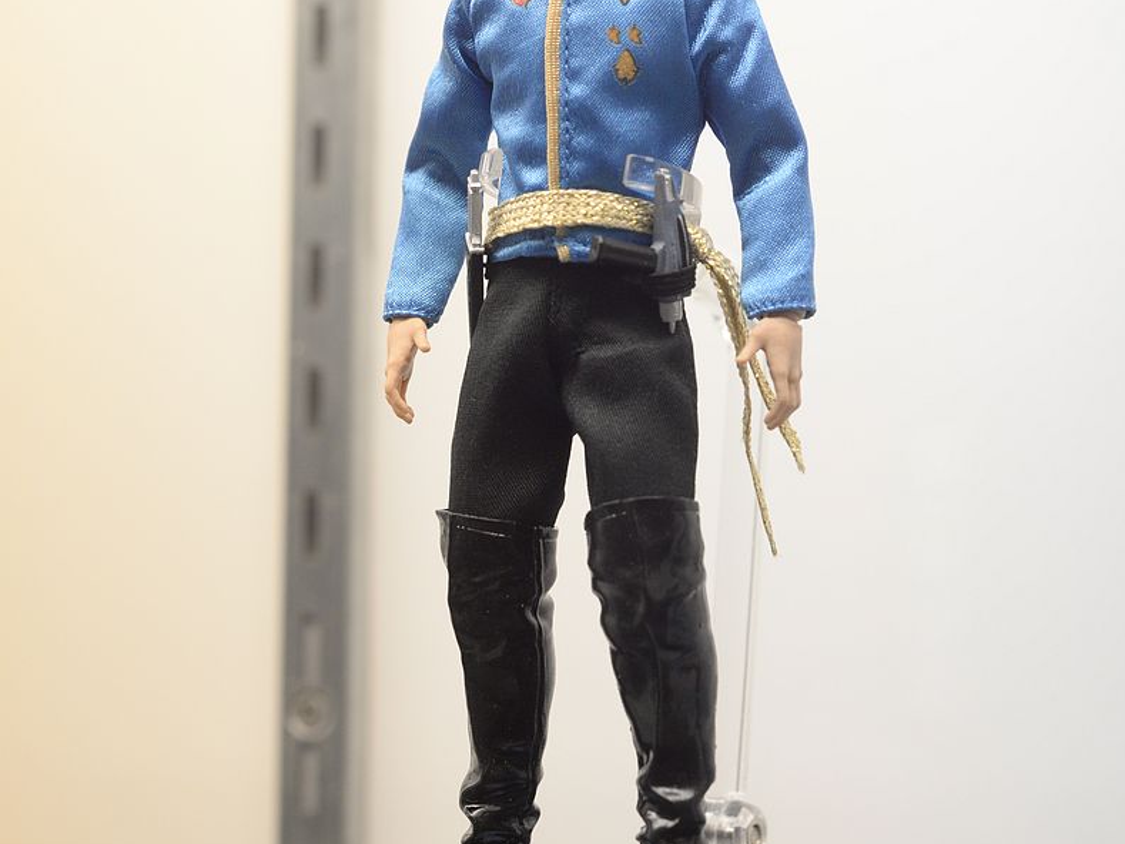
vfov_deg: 20.0
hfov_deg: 26.7
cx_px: 569
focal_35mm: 73
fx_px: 2373
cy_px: 232
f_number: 5.6
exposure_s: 1/250
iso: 1600
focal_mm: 50
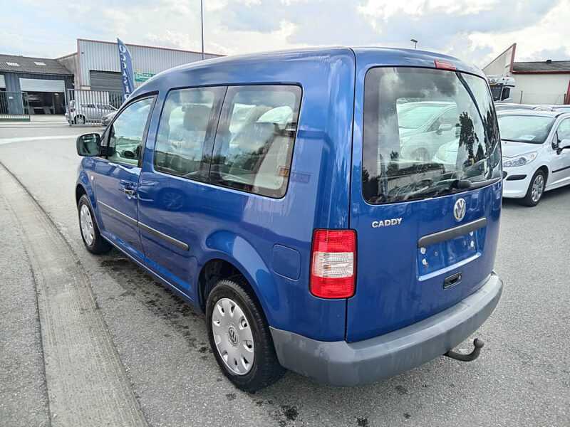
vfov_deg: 54.9
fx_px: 412
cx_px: 285
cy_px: 214
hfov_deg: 69.4
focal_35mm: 25
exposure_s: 1/125
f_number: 1.8
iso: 101
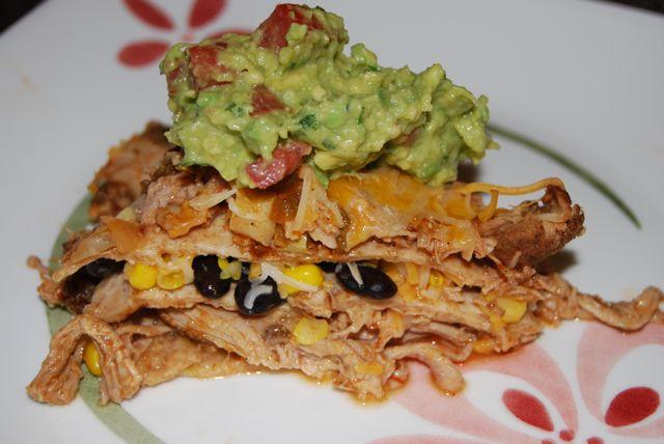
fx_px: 1329
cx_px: 332
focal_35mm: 72
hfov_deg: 28.0
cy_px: 222
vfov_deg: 19.0
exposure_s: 1/60
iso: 200
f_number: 5.6
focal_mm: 48
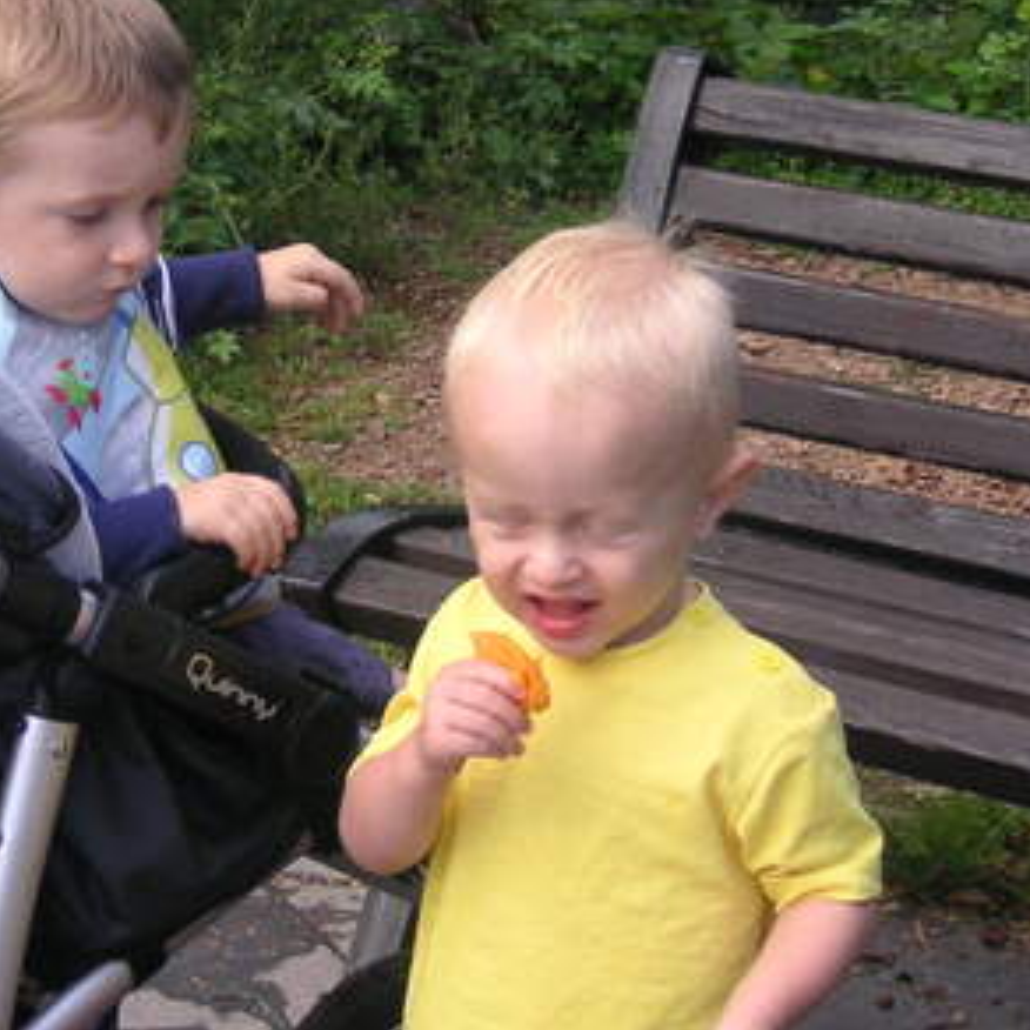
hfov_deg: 14.4
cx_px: 272
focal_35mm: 121
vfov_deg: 14.4
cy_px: 286
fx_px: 4073
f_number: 3.4
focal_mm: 8.4
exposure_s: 1/180
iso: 50
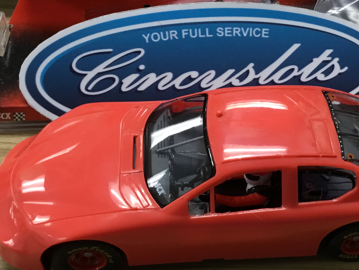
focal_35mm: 53
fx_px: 550
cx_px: 245
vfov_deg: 27.4
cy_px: 173
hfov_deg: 35.7
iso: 100
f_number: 2.4
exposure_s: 1/30
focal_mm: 3.3
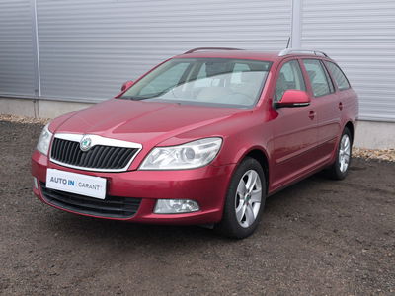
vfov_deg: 31.5
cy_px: 148
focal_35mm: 46
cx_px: 198
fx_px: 525
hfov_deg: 41.2
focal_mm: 6.57
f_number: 1.6
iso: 50
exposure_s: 1/100
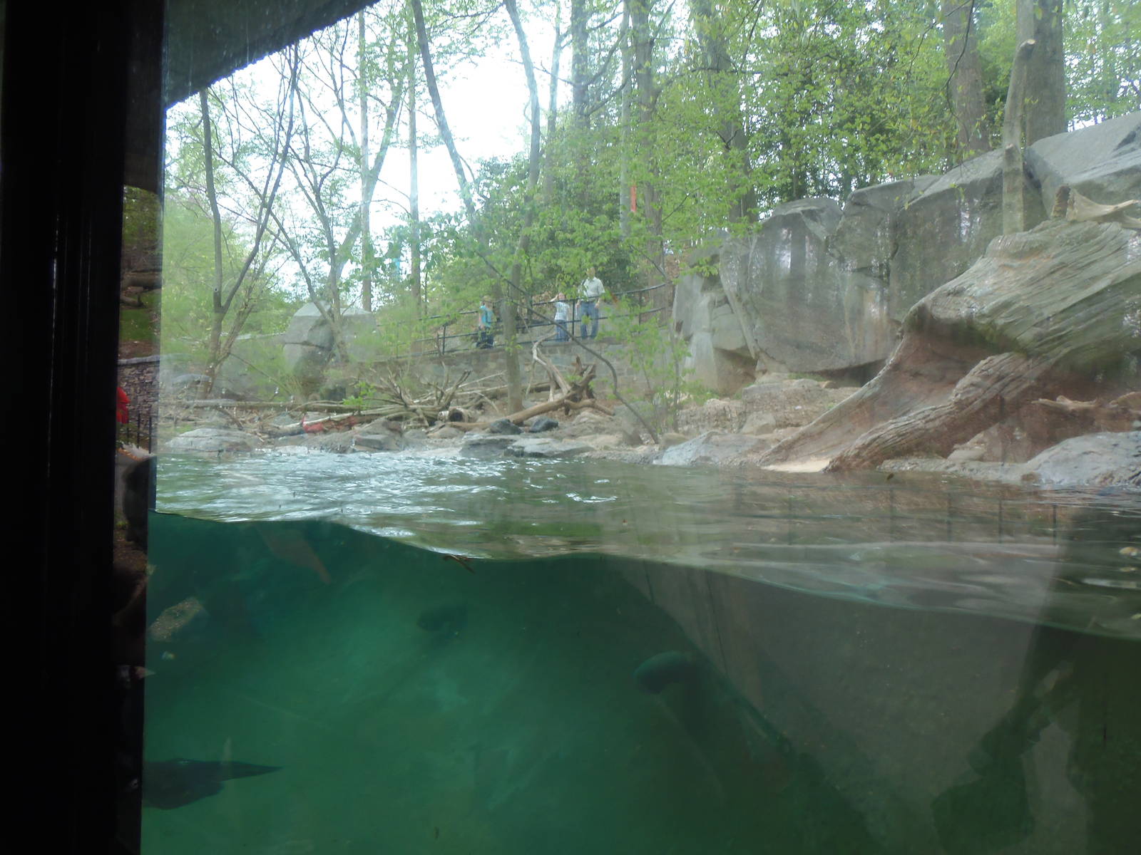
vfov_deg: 56.8
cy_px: 428
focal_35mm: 24
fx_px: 791
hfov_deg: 71.6
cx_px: 570
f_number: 2.9
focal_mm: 4.3
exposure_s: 1/40
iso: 64
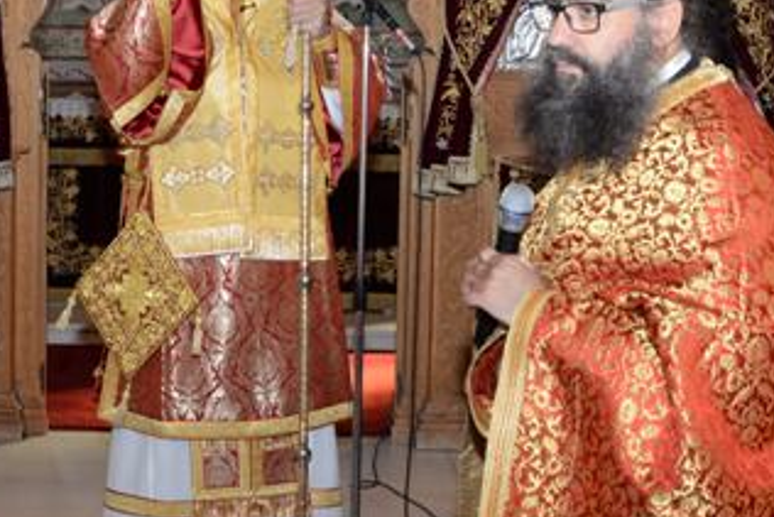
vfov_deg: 18.7
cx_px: 201
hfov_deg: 27.3
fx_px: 1570
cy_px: 254
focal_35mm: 73
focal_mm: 24
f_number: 7.1
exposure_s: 1/80
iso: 800
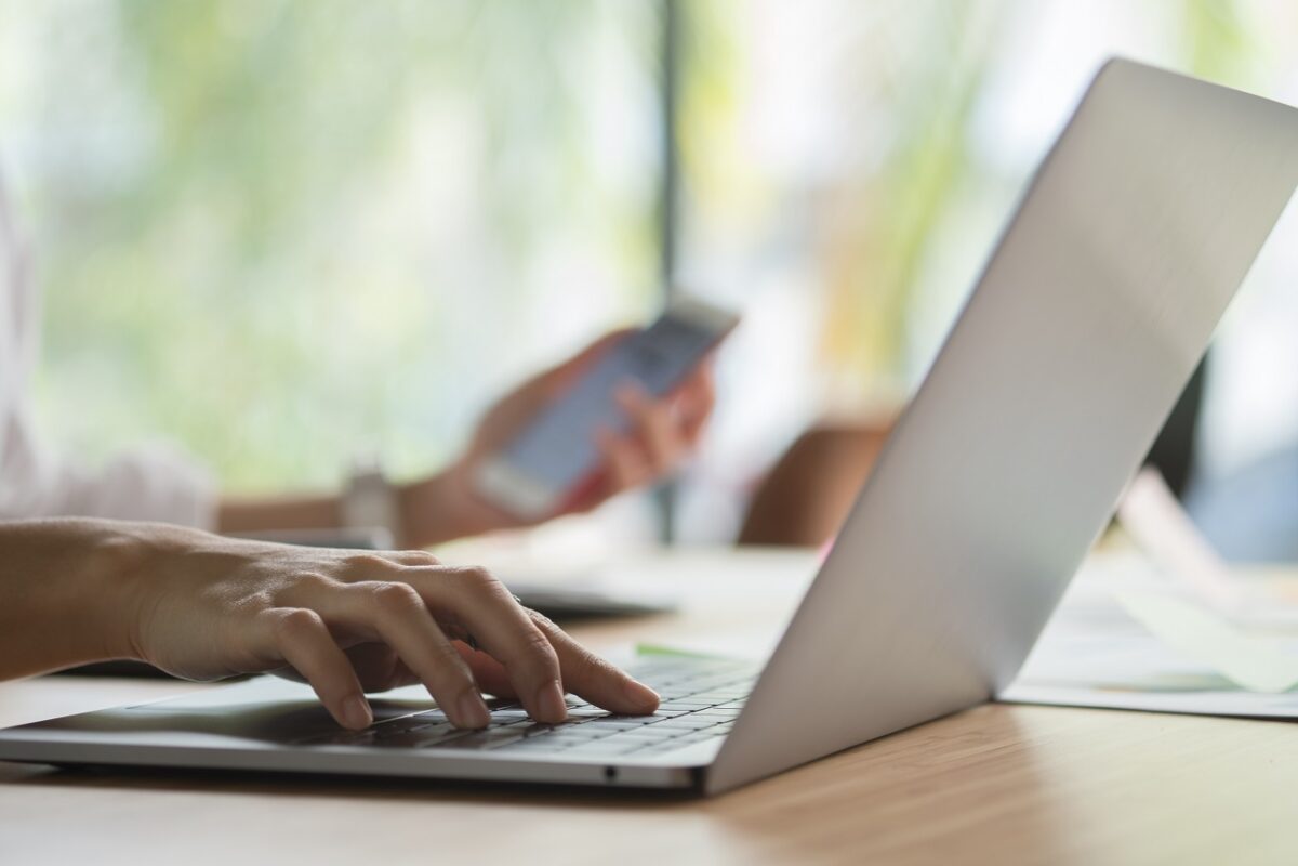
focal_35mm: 90
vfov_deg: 15.2
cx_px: 649
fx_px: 3245
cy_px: 433
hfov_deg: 22.6
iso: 200
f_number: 2.4
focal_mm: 60
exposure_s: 1/125
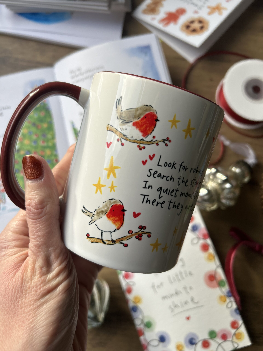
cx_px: 132
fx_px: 263
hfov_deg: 53.1
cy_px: 176
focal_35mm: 26
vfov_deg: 67.3
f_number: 1.5
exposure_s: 1/414
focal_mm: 5.7
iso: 50
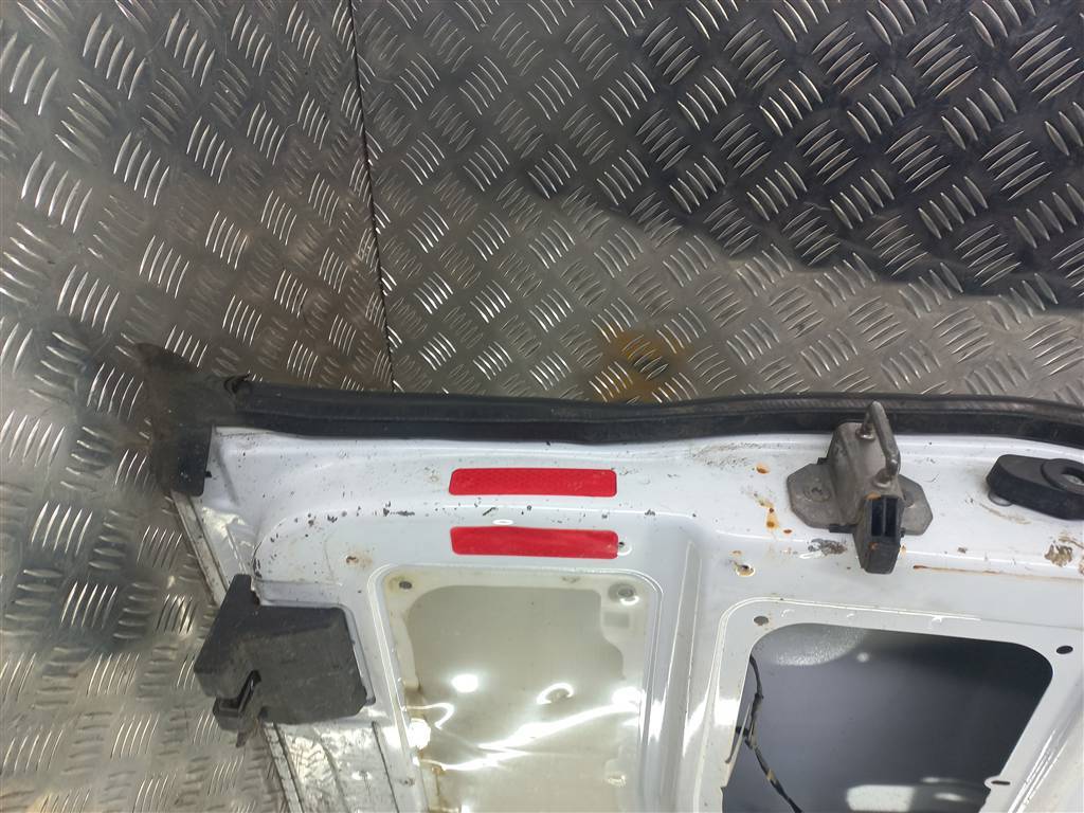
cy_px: 406
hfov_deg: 69.4
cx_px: 542
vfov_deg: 54.9
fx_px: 783
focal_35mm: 25
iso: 50
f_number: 1.8
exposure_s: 1/50
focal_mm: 4.6
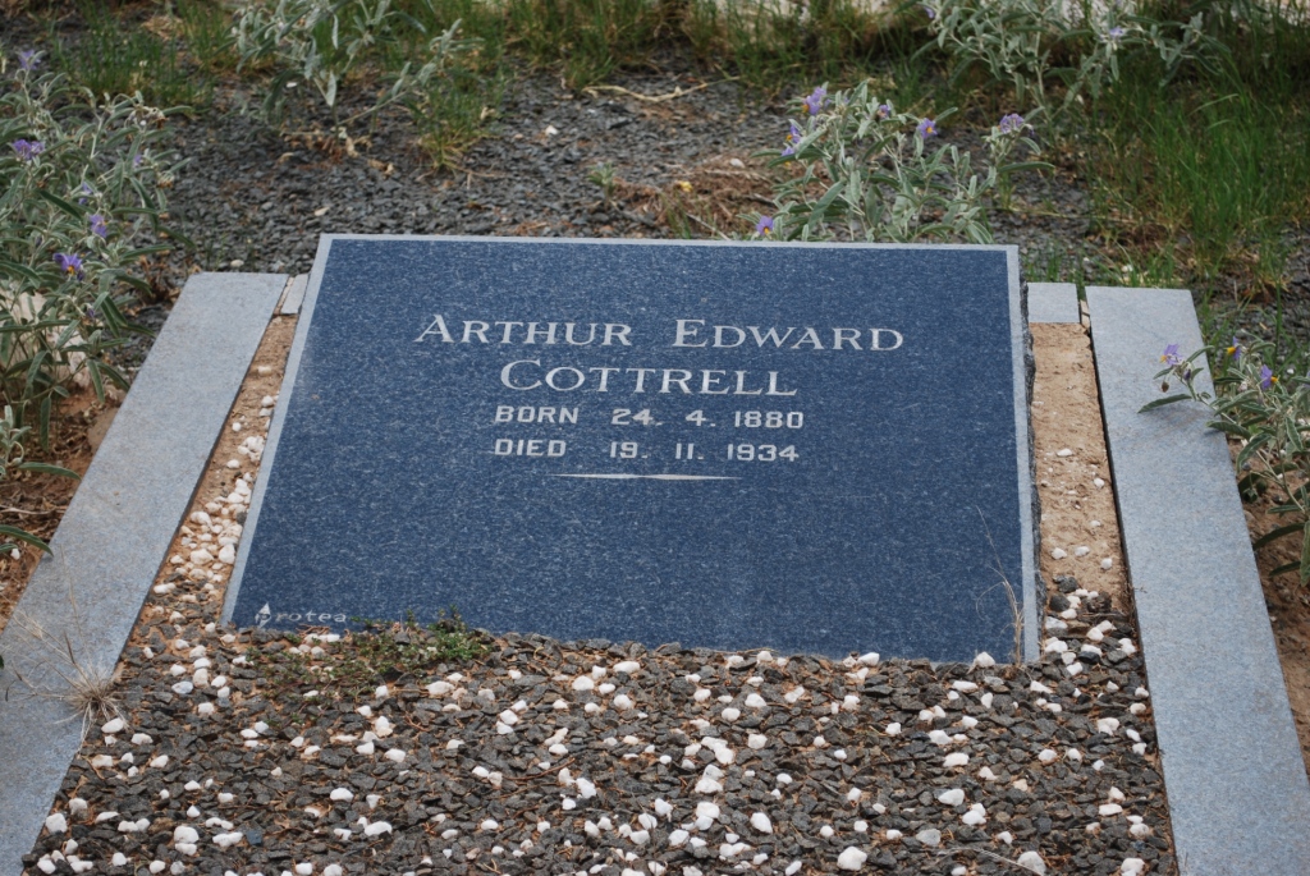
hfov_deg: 24.6
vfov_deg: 16.6
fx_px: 3005
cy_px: 438
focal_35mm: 82
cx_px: 655
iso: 100
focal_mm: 55
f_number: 6.3
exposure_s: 1/160
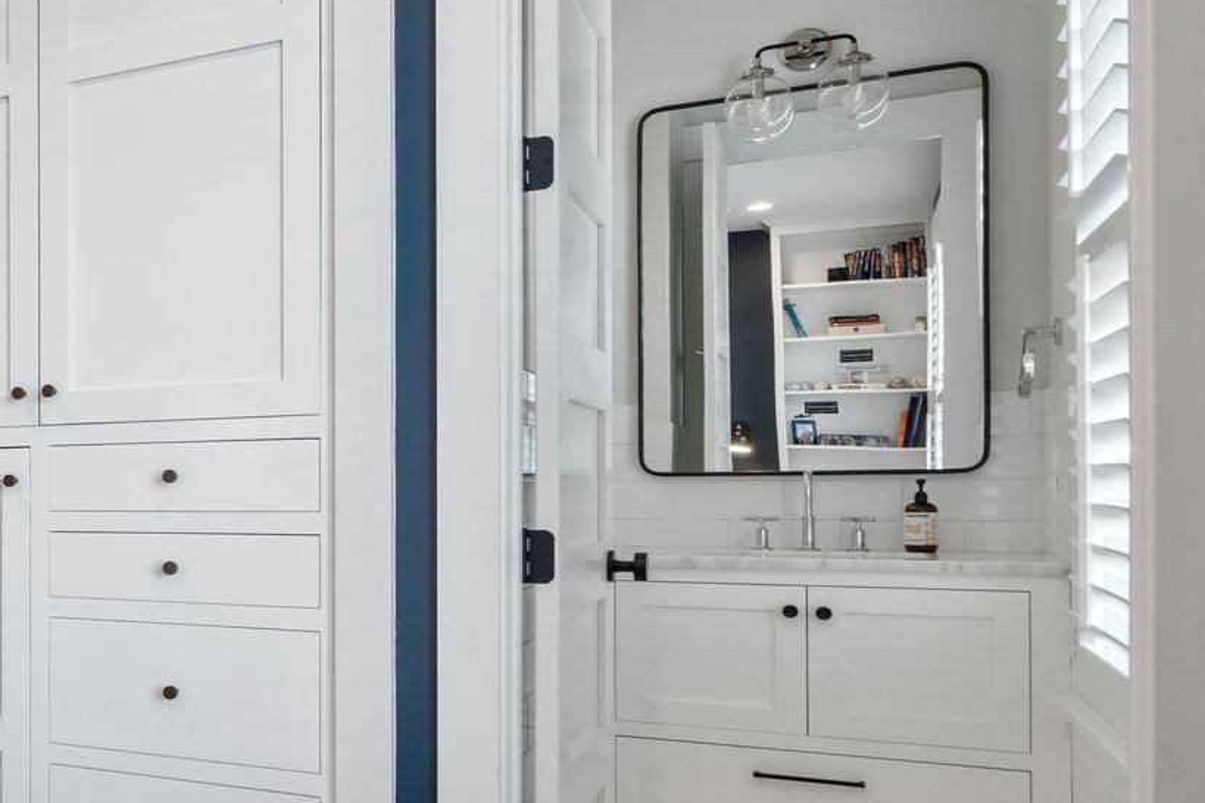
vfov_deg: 33.2
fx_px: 1339
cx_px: -227
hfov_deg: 37.3
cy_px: 503
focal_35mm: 40
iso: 500
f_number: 8
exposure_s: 1/10
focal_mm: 16
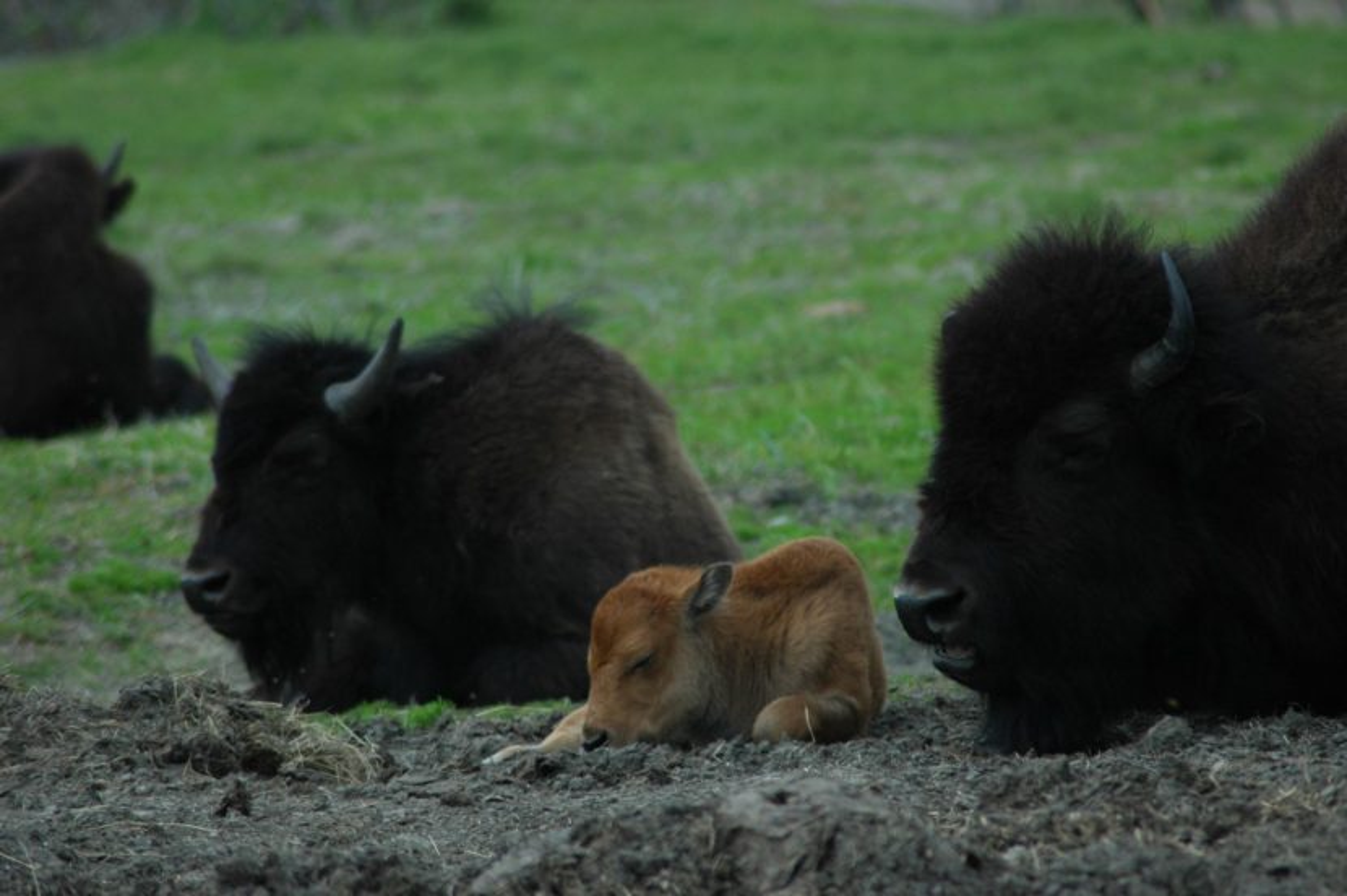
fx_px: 16824
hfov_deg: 4.6
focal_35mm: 450
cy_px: 448
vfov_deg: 3.1
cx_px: 674
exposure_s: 1/1250
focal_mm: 300
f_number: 5.6
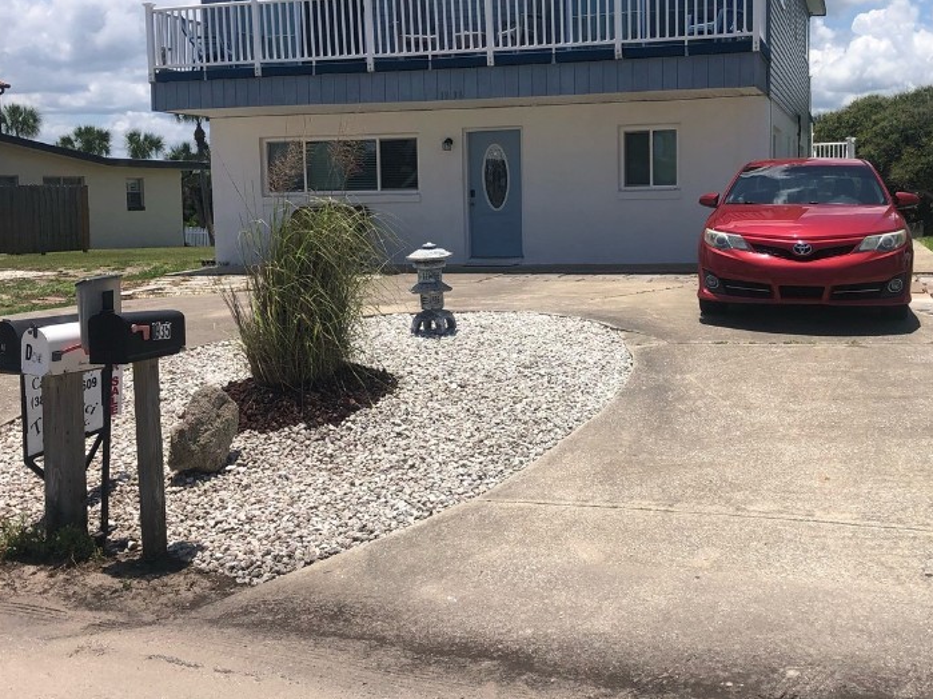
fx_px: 1105
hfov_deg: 45.7
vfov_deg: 35.1
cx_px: 530
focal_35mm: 41
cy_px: 297
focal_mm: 3.99
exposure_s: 1/3205
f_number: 1.8
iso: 20
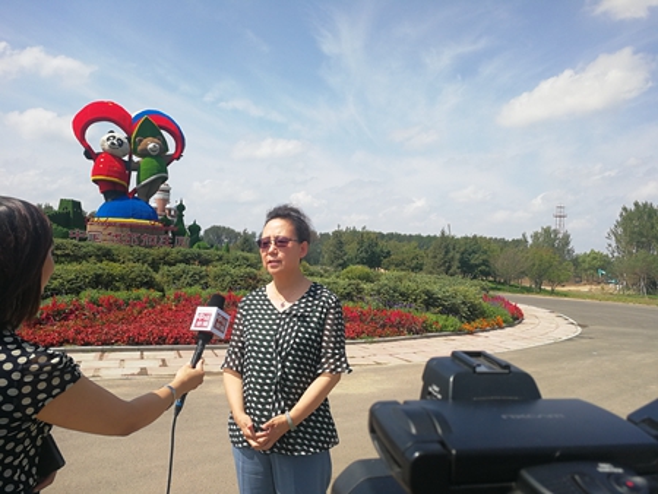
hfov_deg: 65.3
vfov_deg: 51.4
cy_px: 247
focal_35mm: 27
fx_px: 514
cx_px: 329
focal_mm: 3.95
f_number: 2.2
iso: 50
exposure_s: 1/1089
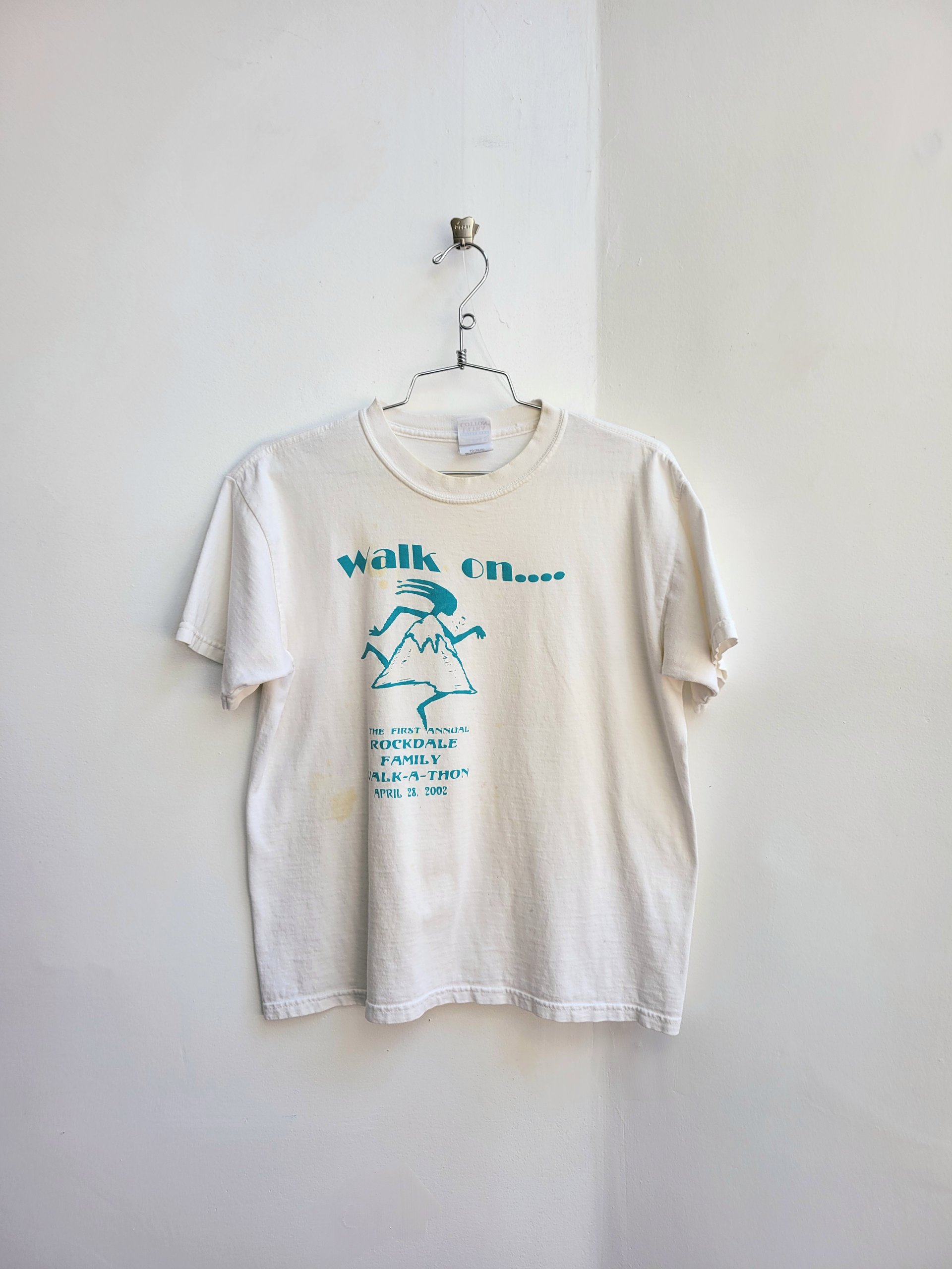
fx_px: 953
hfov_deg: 53.1
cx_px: 476
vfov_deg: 67.3
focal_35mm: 26
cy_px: 634
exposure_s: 1/120
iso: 40
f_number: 1.8
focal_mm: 5.4
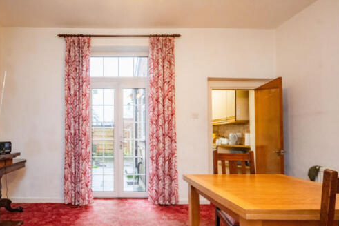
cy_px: 150
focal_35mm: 20
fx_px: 188
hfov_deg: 81.4
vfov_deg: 60.6
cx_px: 116
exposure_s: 1/50
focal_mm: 15
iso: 5000
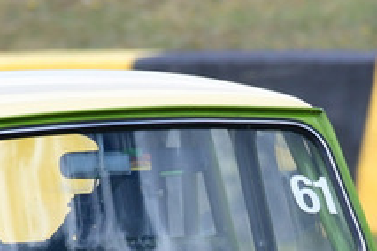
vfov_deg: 0.5
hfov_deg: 0.7
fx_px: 29477
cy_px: 247
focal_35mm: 2815
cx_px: 124
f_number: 10
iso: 640
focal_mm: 500
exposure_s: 1/640
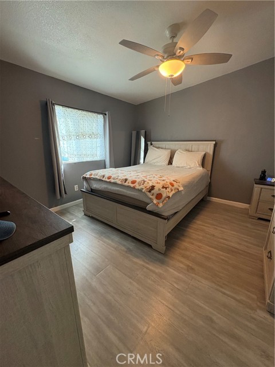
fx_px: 148
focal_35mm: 14
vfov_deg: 102.1
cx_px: 138
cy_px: 184
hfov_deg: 85.7
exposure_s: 1/120
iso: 400
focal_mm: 2.22
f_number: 2.2
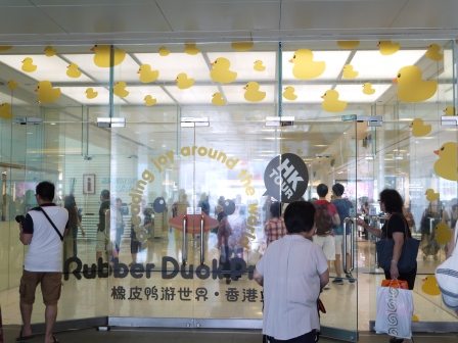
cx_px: 229
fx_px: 609
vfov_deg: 31.5
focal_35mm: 46
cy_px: 172
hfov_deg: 41.2
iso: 320
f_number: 4.7
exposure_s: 1/60
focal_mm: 23
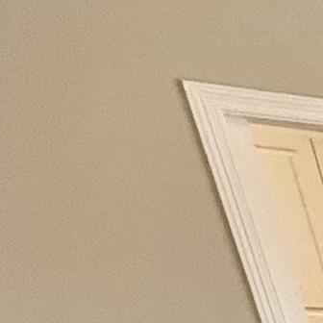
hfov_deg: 7.2
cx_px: 1446
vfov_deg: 11.5
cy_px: 861
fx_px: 1193
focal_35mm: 113
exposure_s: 1/120
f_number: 2.2
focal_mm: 2.22
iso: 160
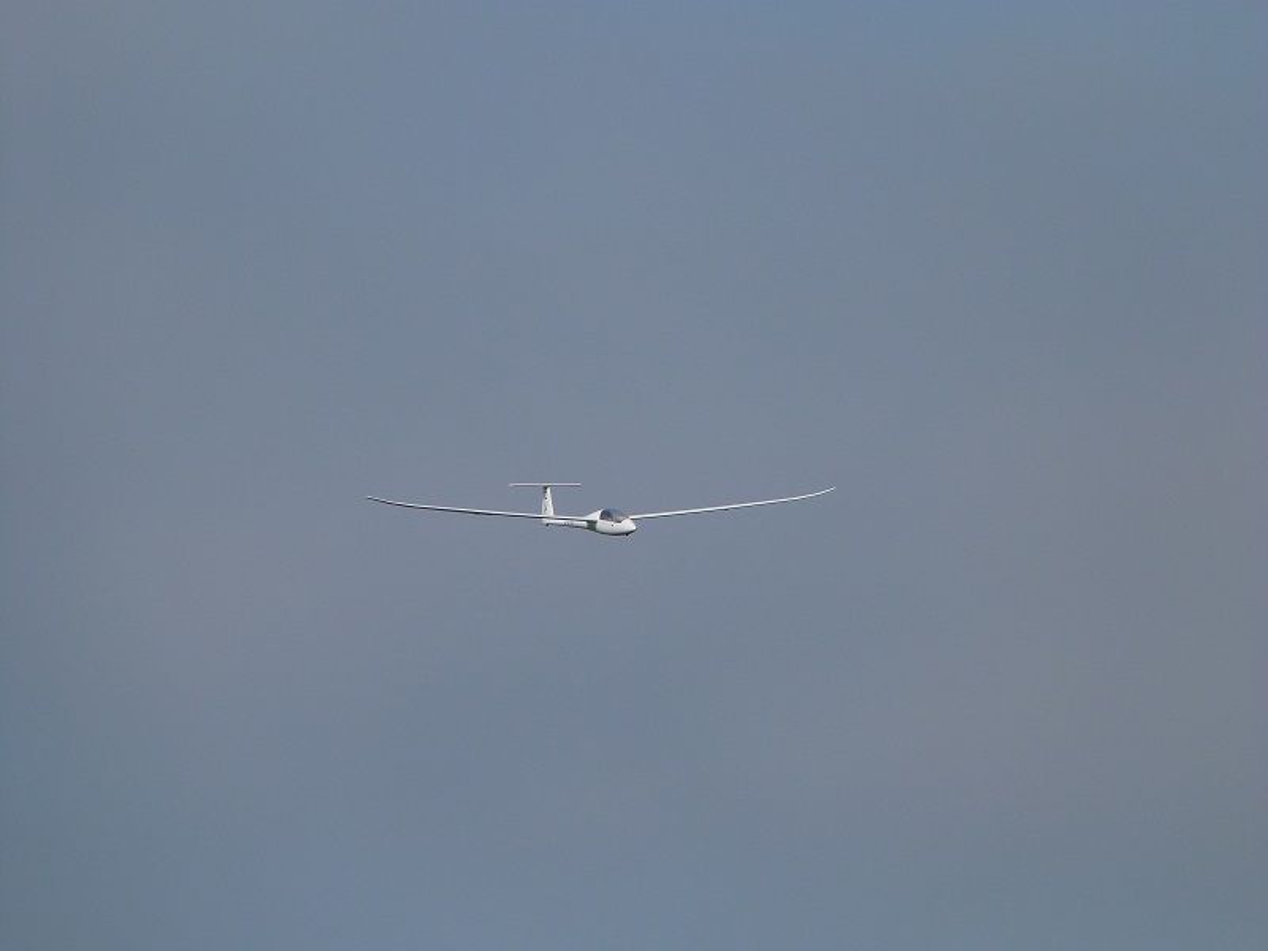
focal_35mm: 584
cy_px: 476
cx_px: 634
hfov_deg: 3.4
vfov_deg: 2.5
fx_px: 21392
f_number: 5.6
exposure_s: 1/800
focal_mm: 105.1
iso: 100
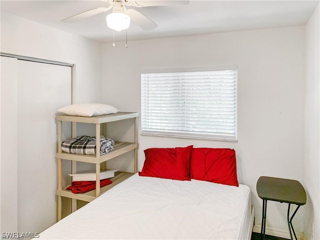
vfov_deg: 53.1
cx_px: 160
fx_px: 240
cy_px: 120
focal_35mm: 26
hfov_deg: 67.3
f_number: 1.8
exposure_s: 1/60
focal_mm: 4.25
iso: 100
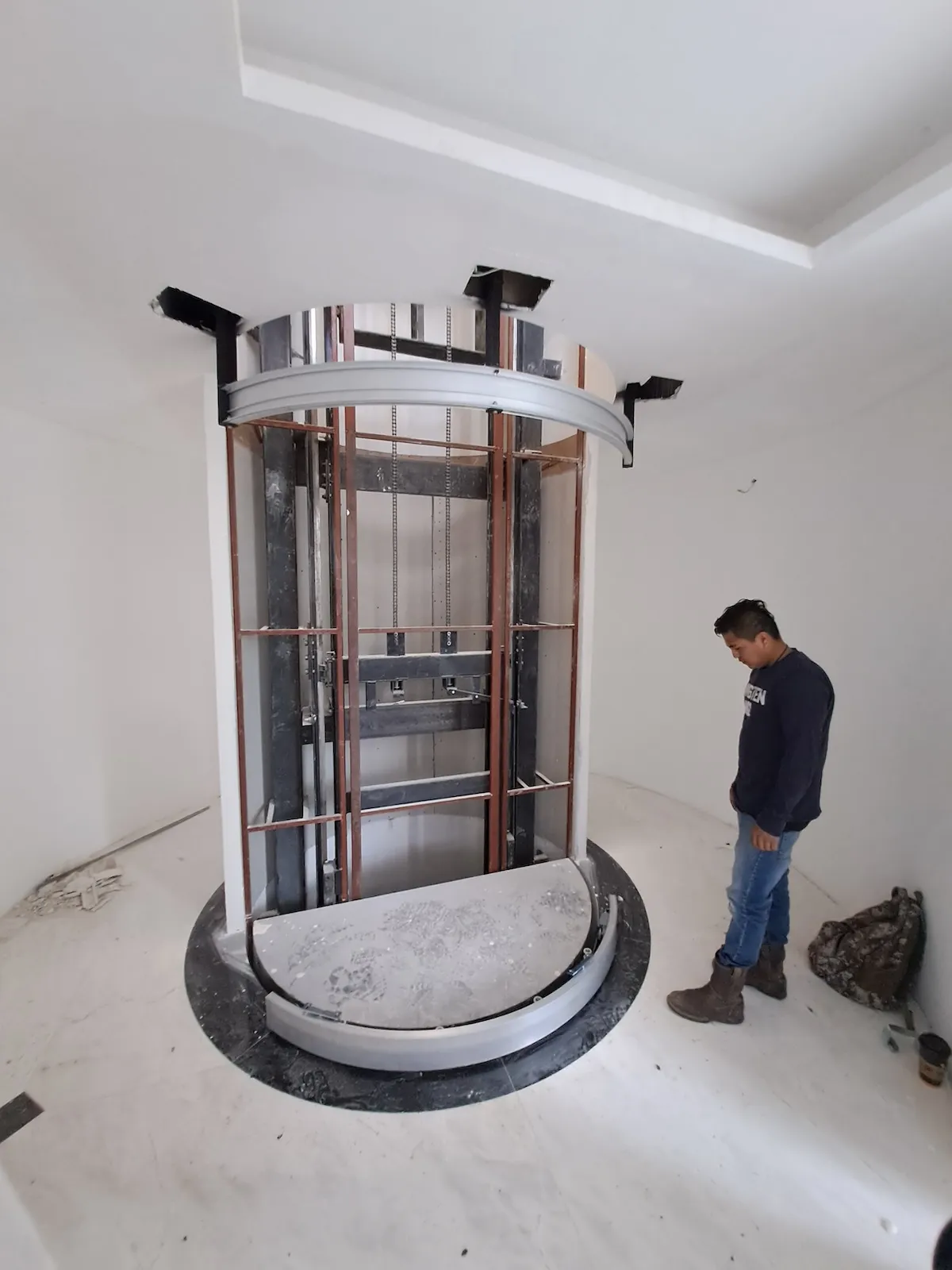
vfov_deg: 106.2
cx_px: 476
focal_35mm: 13
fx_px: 477
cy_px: 635
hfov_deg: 89.9
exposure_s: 1/24
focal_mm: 1.42
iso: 500
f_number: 2.2
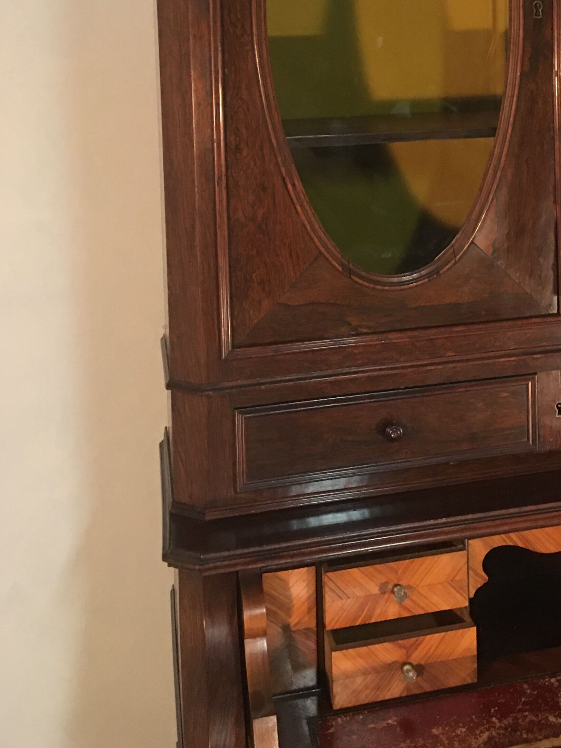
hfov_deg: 26.3
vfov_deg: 34.0
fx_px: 1167
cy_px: 102
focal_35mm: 54
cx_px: 489
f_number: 2.2
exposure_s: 1/10
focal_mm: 4.15
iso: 80
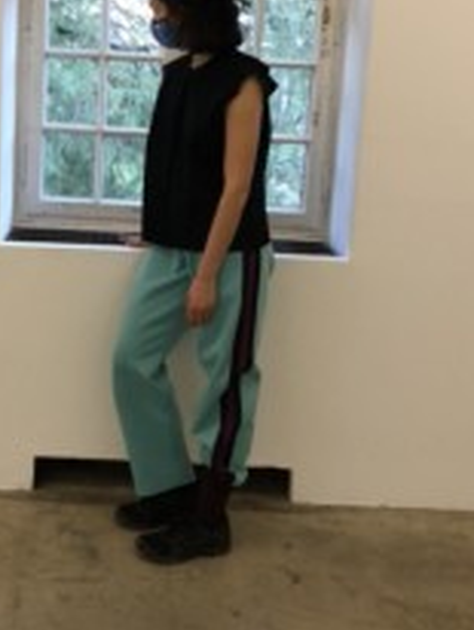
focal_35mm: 48
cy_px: 194
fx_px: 875
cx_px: 124
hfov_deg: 29.9
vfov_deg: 39.0
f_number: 1.8
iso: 64
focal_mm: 3.99
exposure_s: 1/17
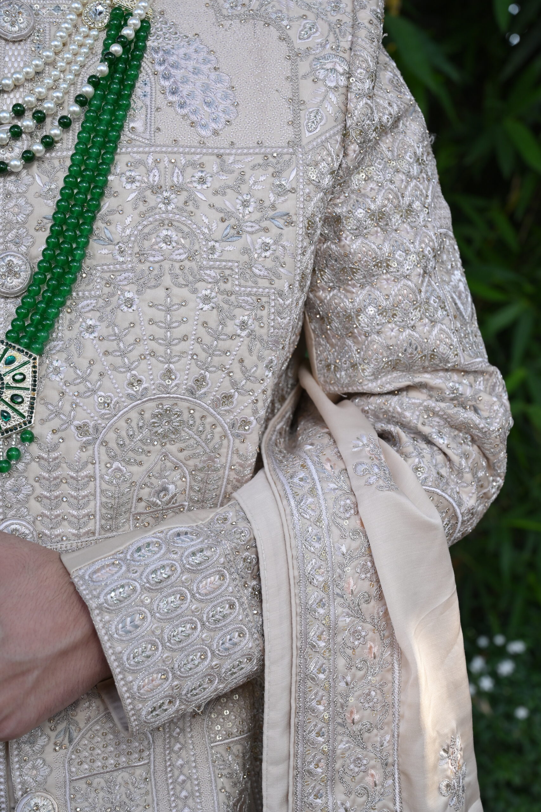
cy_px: 406
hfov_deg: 27.0
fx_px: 1127
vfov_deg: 39.6
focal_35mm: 50
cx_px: 270
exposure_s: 1/200
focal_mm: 50
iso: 400
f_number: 6.3
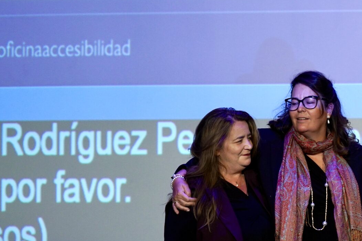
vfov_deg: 7.4
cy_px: 247
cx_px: 424
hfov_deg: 10.9
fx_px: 1860
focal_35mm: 185
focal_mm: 76
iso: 1250
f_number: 2.8
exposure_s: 1/250
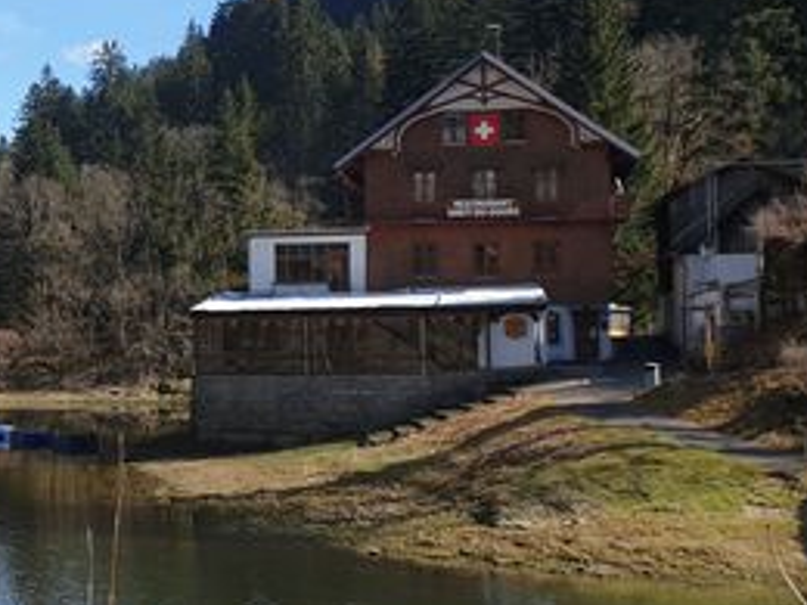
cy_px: 239
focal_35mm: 80
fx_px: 1865
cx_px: -239
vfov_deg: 18.4
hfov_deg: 22.0
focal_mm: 4.3
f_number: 2.4
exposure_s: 1/1117
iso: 50
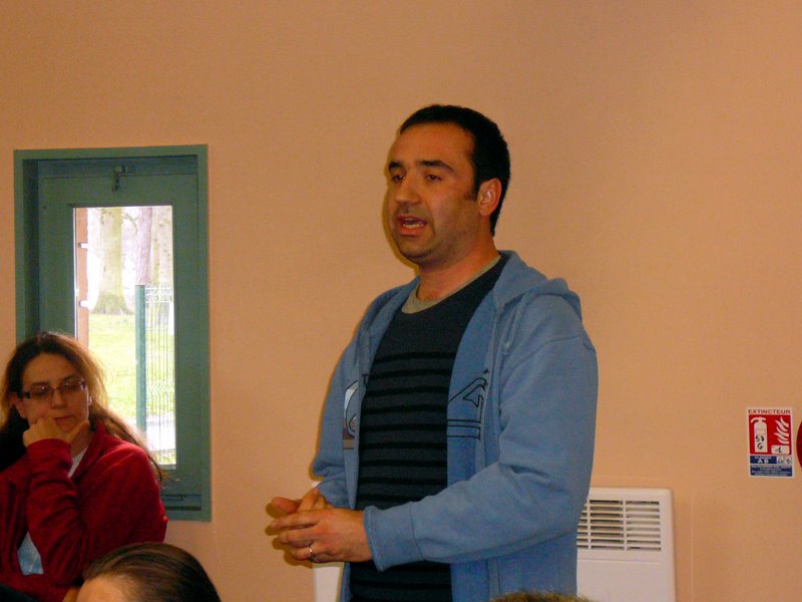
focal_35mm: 95
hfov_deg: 20.7
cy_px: 301
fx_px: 2201
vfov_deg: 15.6
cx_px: 401
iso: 400
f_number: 3.9
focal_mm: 14.1
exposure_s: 1/30
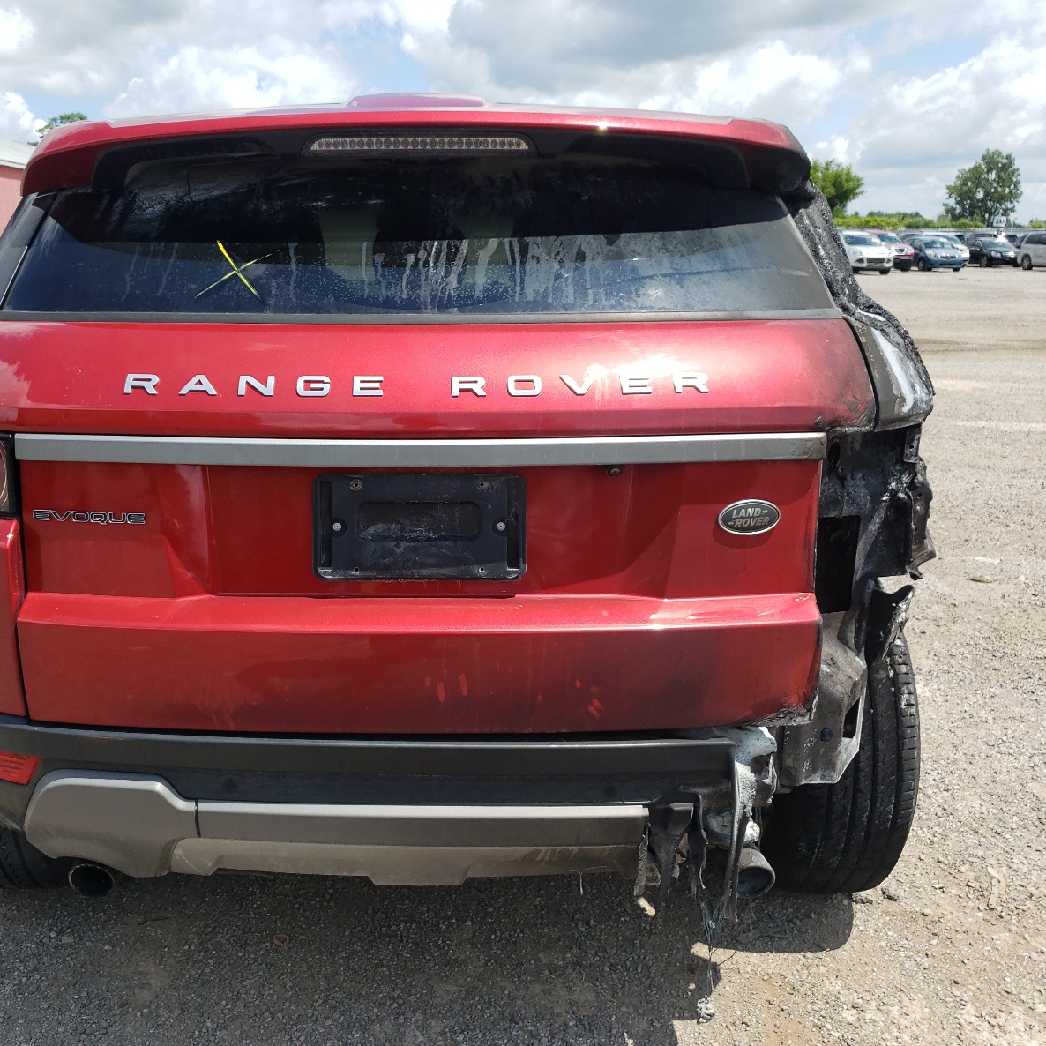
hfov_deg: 52.1
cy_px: 521
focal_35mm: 31
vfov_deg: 52.5
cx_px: 401
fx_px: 1060
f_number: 1.5
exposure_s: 1/2500
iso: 50
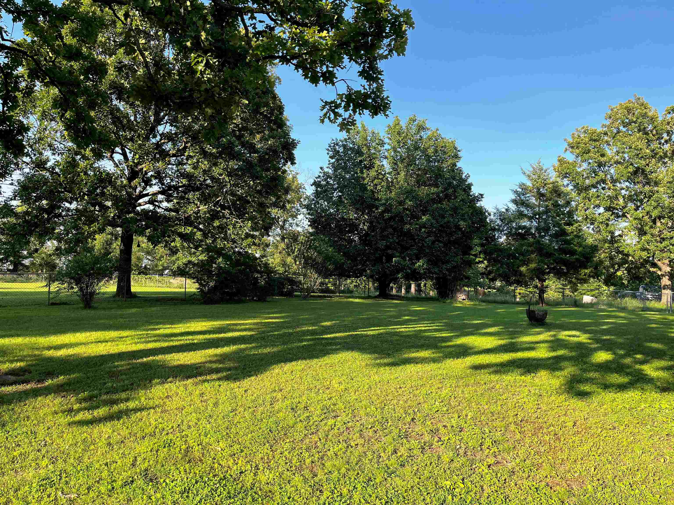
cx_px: 337
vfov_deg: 53.1
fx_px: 506
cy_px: 252
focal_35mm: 26
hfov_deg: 67.3
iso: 50
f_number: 1.6
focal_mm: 5.1
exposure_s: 1/816
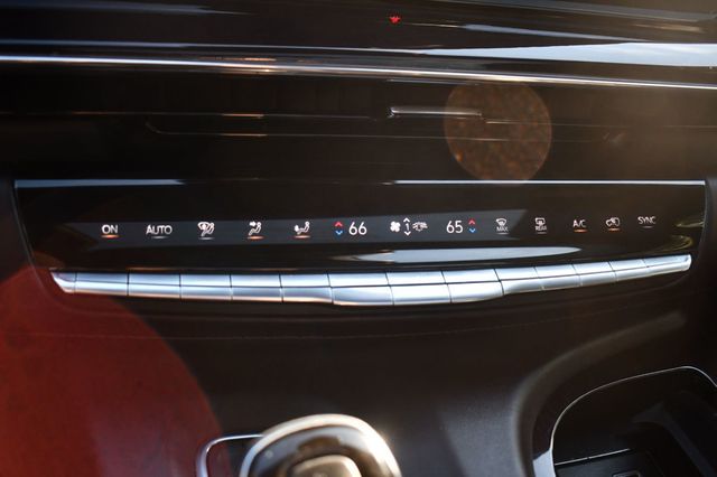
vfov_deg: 36.8
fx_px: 717
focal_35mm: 36
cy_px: 238
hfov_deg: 53.2
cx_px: 358
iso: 720
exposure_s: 1/250
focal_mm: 24
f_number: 3.8
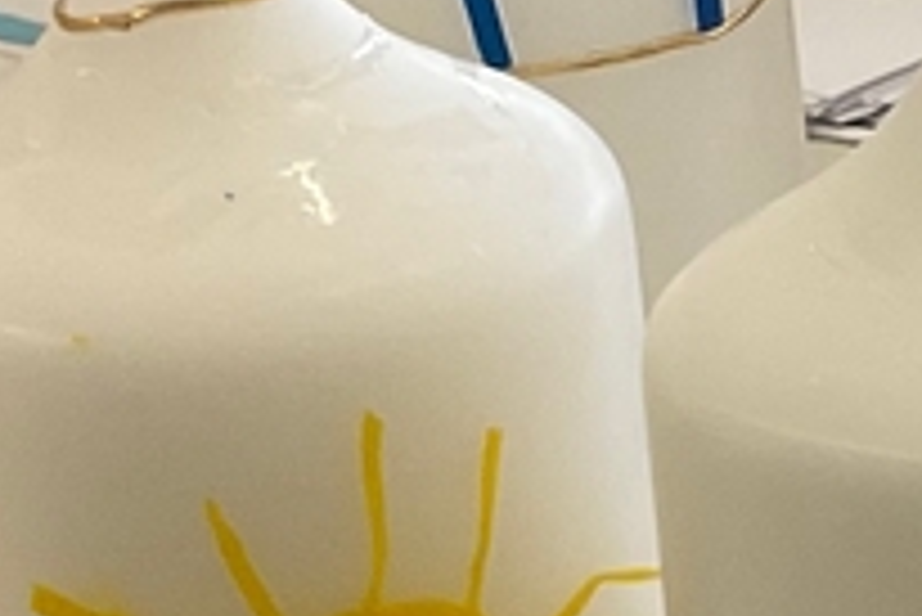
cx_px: 1480
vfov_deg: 6.6
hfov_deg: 9.6
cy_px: 913
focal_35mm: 206
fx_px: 5279
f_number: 1.8
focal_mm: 3
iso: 64
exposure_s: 1/100
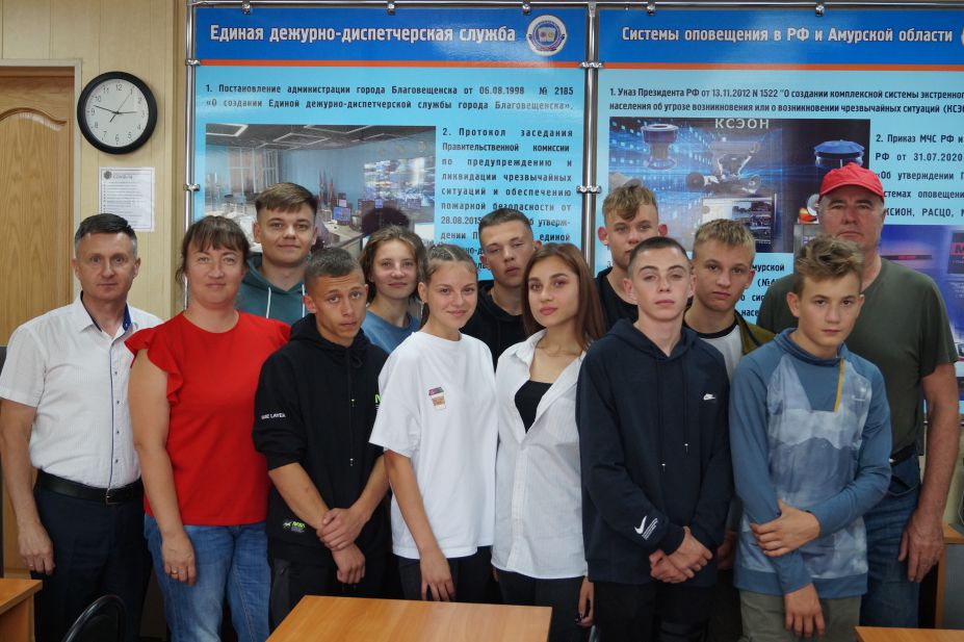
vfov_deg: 29.8
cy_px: 321
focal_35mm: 45
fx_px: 1204
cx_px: 482
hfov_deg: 43.6
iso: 1000
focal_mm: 30
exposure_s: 1/160
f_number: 4.5
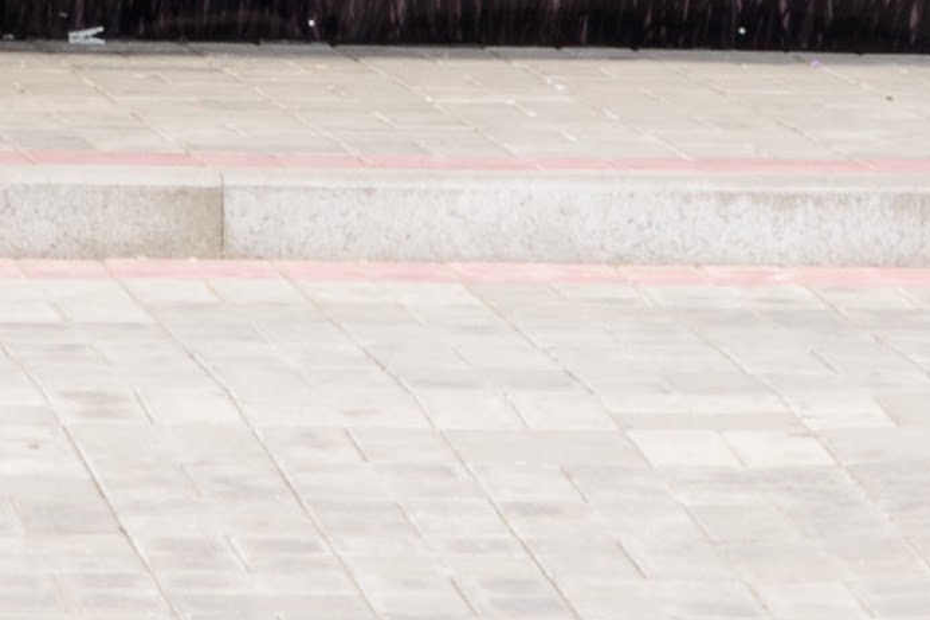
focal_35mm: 512
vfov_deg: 2.7
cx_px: -408
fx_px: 13226
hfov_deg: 4.0
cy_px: -1107
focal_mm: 50
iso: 100
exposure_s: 1/80
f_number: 8
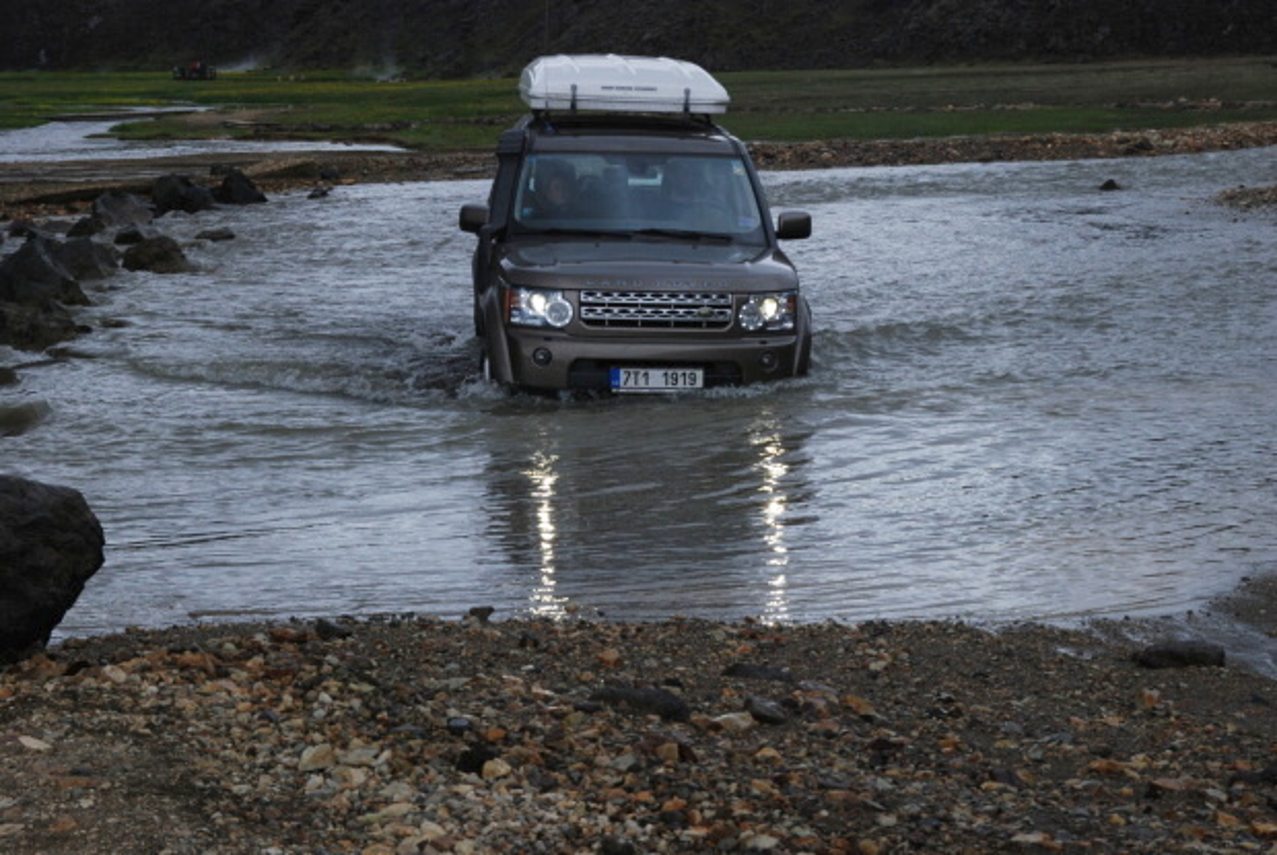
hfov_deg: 27.0
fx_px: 2664
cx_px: 638
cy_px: 428
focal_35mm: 75
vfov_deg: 18.2
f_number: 8
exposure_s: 1/250
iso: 400
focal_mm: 50
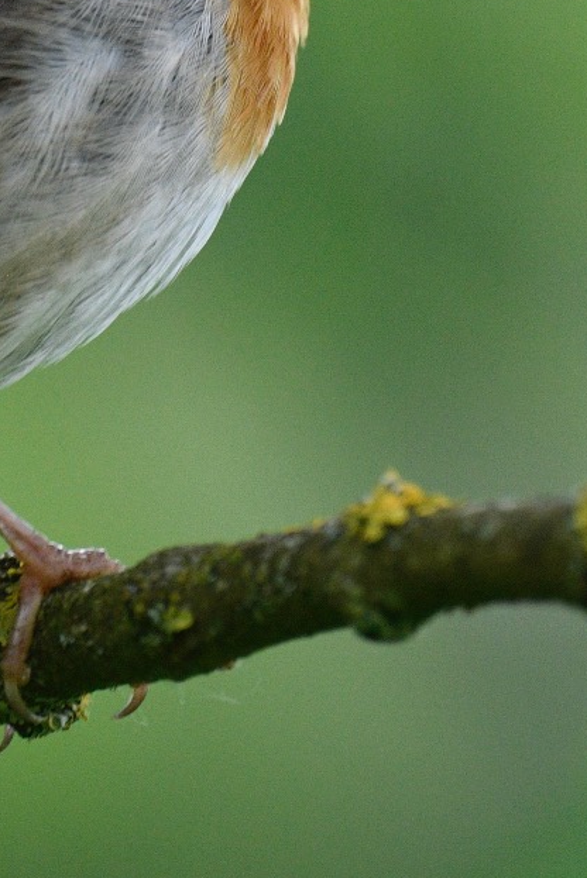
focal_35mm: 1949
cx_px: 260
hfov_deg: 0.7
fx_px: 47613
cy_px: 131
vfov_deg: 1.1
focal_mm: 500
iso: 1100
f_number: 5.6
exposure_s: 1/500
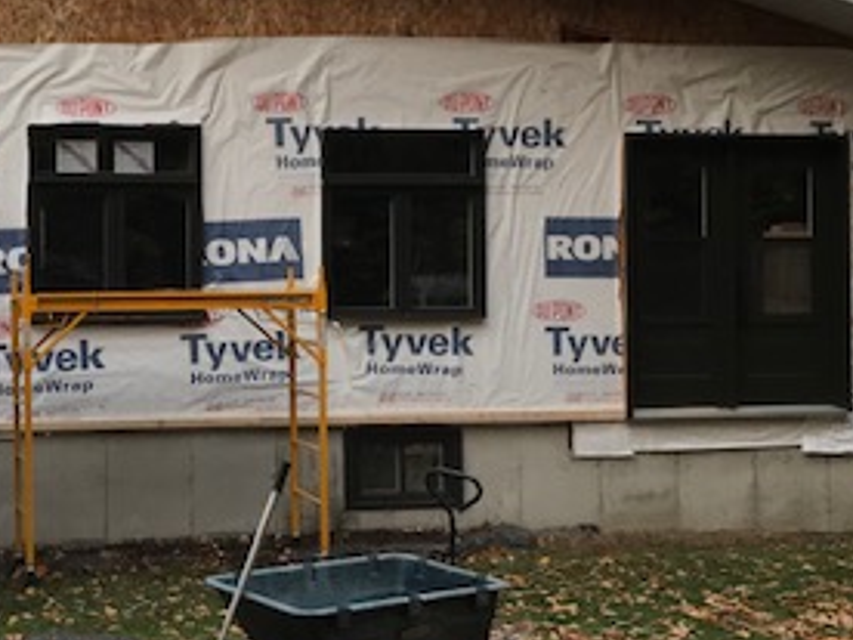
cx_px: 204
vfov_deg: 22.6
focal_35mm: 65
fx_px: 1602
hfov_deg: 29.3
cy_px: 291
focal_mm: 3.99
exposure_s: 1/120
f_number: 1.8
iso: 40
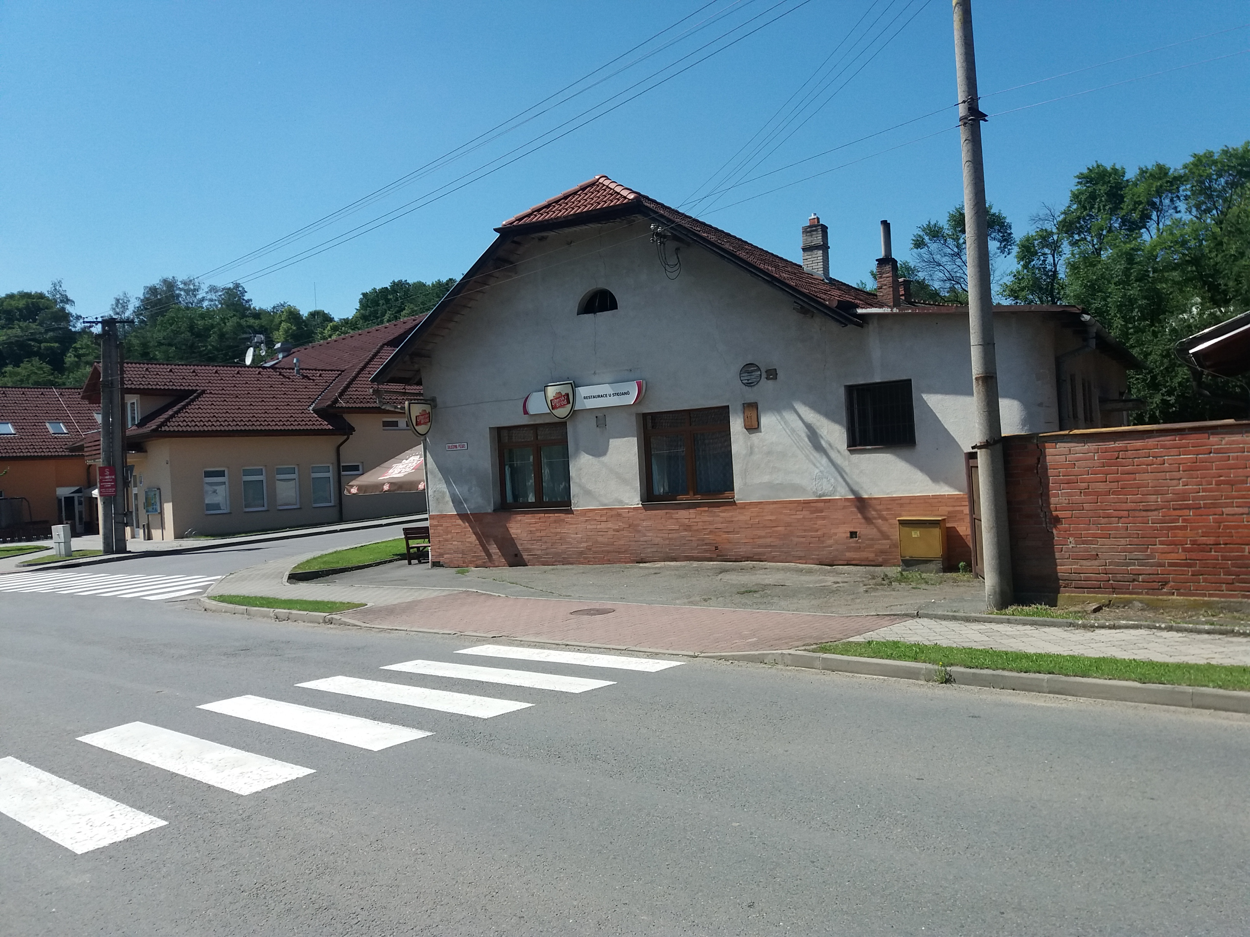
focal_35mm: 28
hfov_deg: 63.4
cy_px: 468
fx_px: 1011
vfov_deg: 49.7
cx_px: 625
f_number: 1.9
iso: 64
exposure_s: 1/1735
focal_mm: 3.7
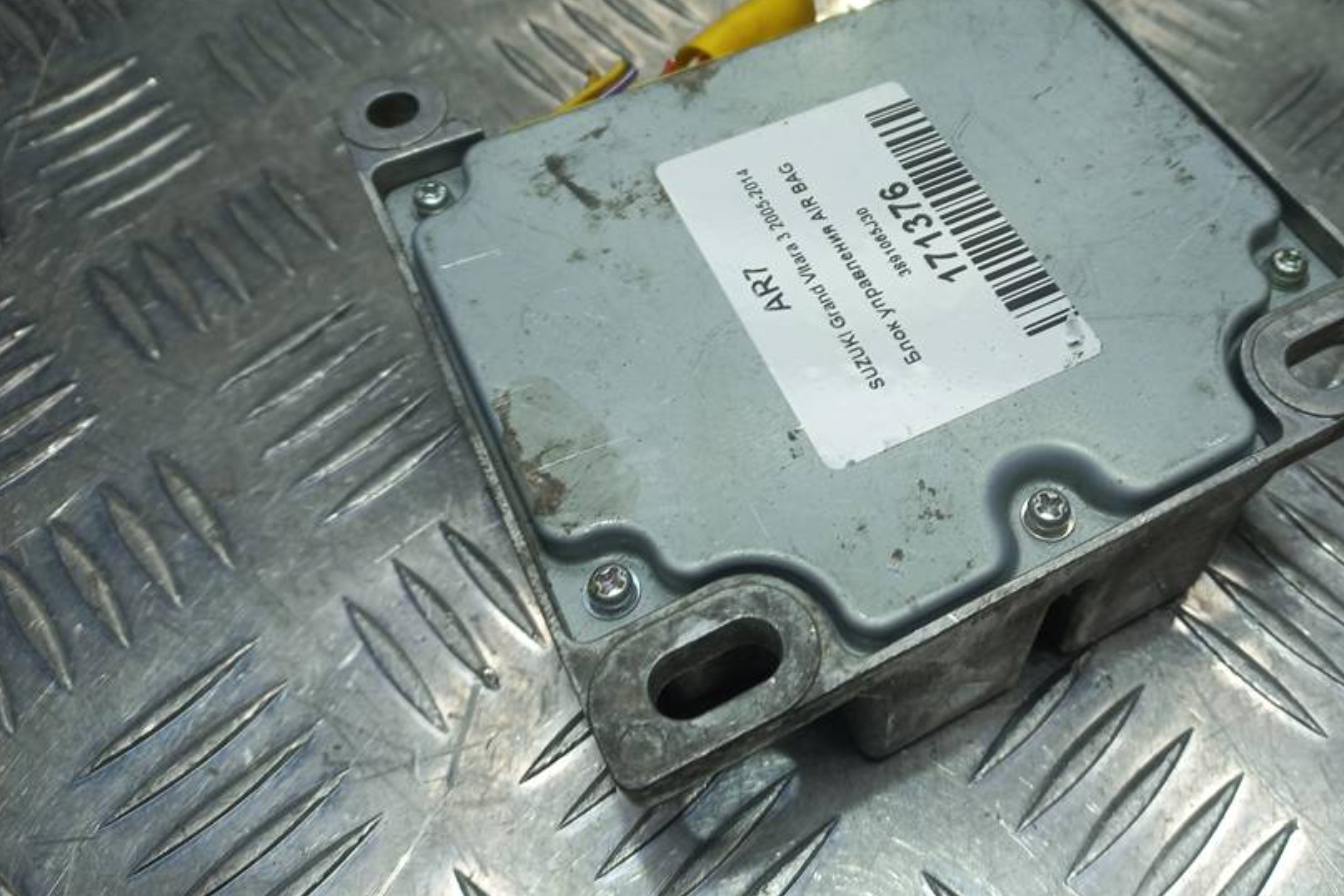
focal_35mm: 33
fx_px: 1232
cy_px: 340
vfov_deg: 39.7
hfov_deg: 56.5
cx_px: 846
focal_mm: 4.6
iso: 25
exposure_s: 1/100
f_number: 1.8
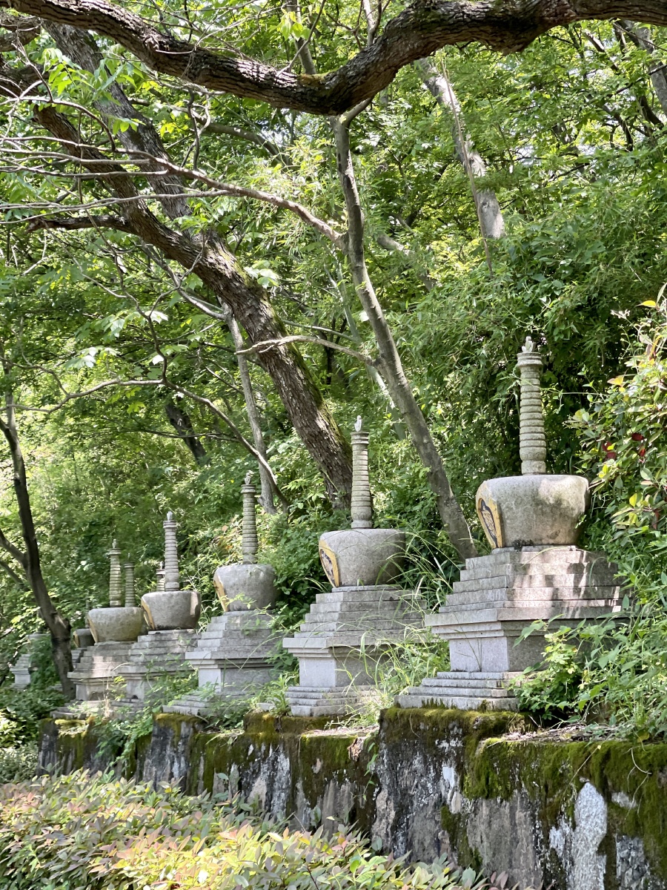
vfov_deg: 30.3
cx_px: 334
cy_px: 445
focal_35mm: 64
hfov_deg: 22.9
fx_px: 1644
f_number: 2.2
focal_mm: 7.5
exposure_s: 1/121
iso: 64
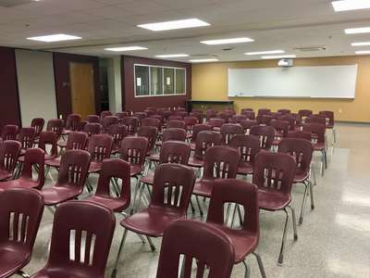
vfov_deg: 48.2
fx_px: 310
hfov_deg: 61.7
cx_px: 185
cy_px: 139
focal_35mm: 29
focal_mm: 4.15
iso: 40
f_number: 2.2
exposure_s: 1/15
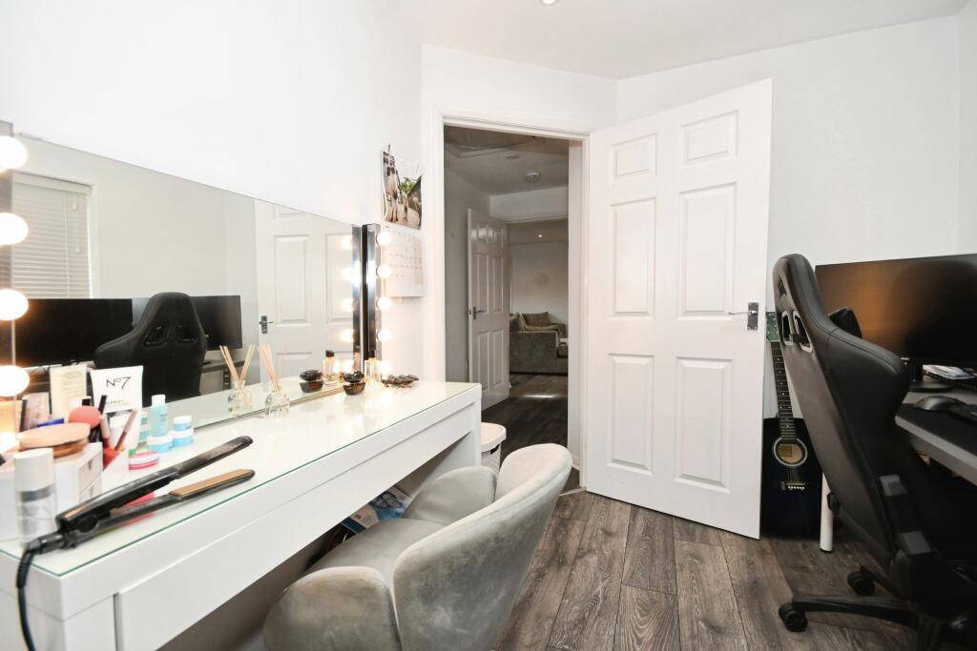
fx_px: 407
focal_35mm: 15
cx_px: 488
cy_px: 326
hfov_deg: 100.4
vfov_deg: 77.3
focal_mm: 10
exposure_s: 1/60
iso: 400
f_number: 8
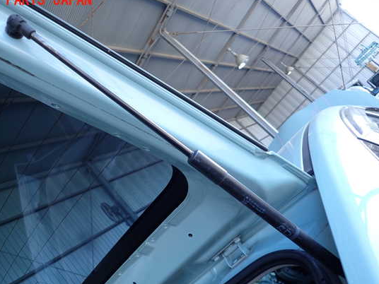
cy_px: 150
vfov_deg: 49.7
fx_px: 307
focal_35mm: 28
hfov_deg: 63.4
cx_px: 175
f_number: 2
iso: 100
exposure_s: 1/160
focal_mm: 4.5
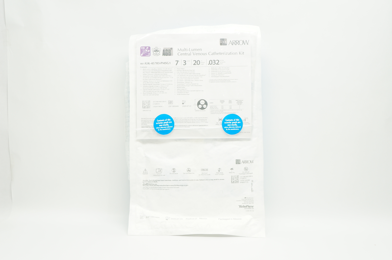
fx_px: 408
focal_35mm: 38
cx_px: 196
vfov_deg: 35.4
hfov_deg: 51.3
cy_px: 130
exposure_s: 1/30
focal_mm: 25
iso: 400
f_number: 8
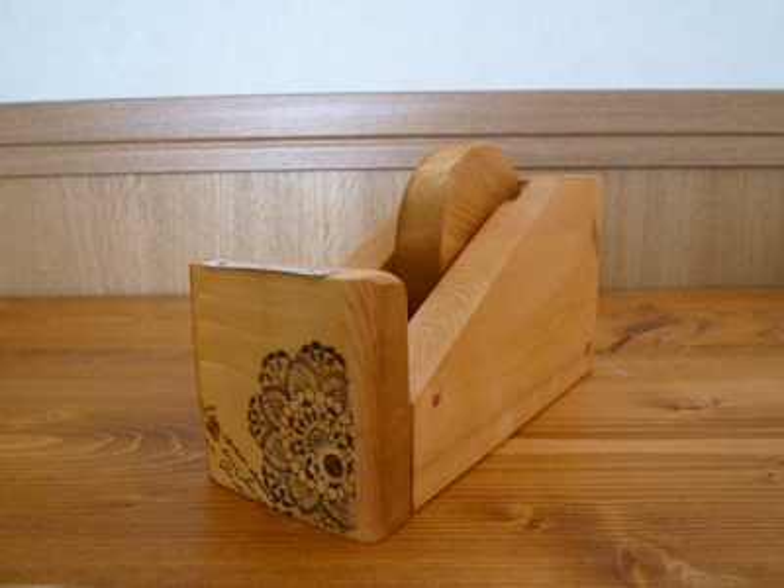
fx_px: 566
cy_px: 294
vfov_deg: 54.9
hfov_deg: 69.4
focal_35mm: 25
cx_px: 392
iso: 400
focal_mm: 4.5
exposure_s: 1/13
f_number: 2.8
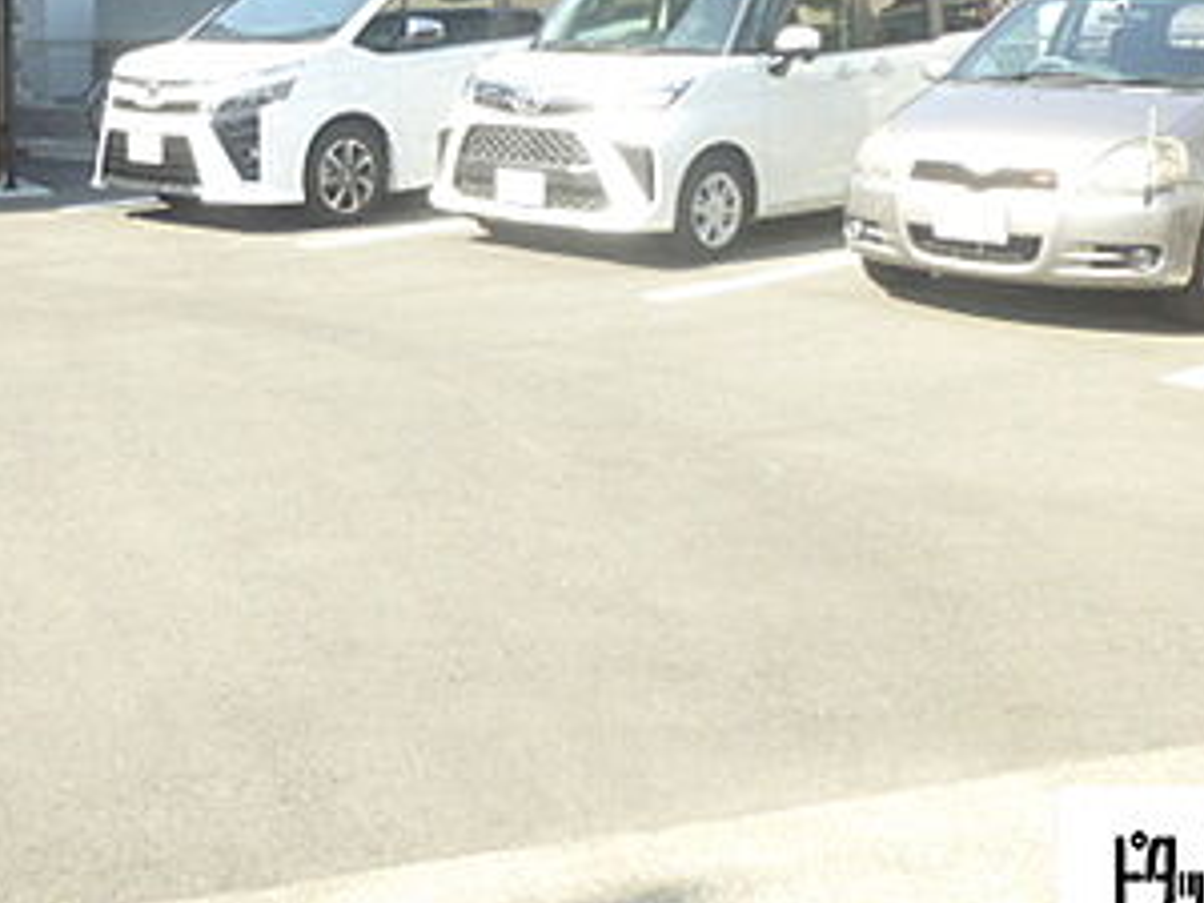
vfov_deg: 28.3
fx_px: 1739
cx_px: 417
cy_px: 140
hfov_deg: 37.8
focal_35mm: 50
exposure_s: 1/320
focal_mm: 4.5
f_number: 3.1
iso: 100
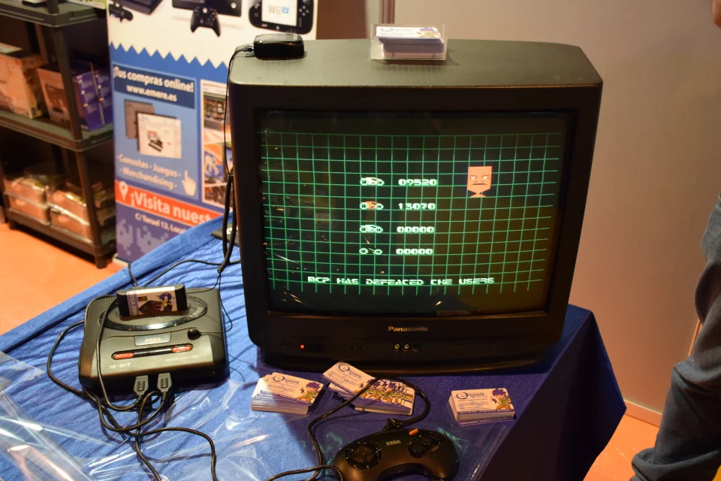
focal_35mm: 36
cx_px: 360
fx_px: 721
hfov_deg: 53.1
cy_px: 240
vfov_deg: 36.9
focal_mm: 24
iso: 2200
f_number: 3.8
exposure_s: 1/60
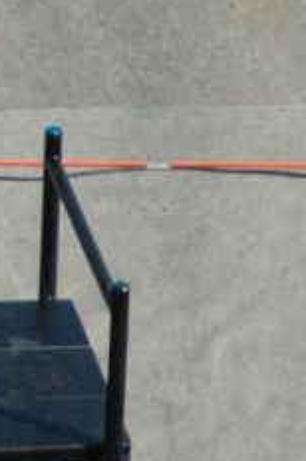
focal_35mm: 1324
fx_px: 16930
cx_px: -211
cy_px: -262
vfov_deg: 1.6
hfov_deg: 1.0
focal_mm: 200
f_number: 6.3
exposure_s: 1/640
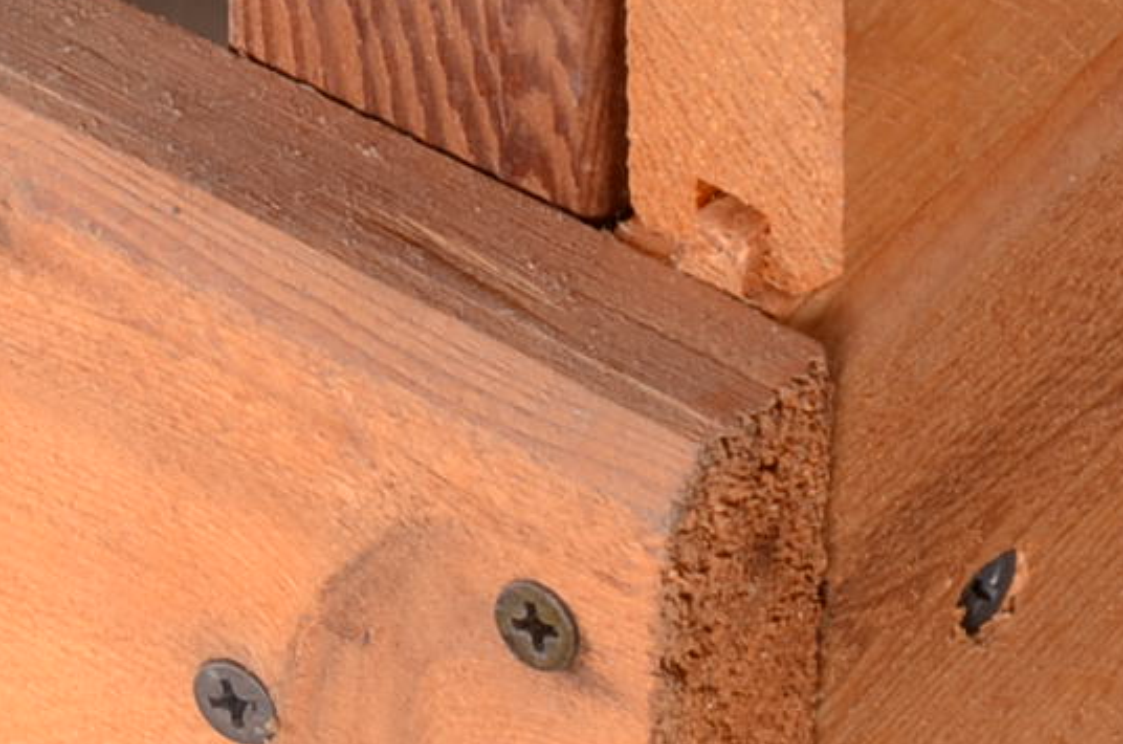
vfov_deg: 1.9
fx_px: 22547
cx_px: -124
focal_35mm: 724
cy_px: 1431
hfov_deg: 2.9
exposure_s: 1/80
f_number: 9
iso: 160
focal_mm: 105
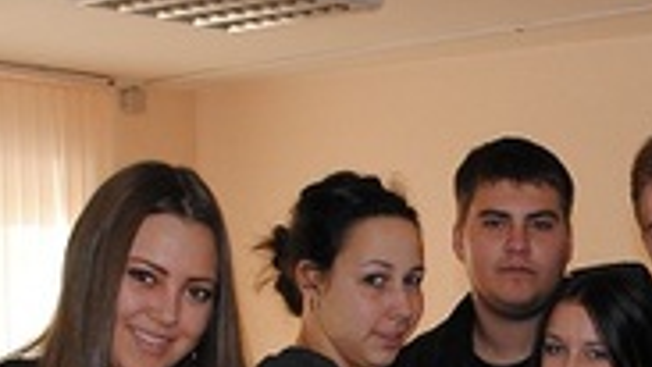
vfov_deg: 11.9
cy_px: 495
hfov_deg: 20.8
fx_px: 1712
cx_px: 666
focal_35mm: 99
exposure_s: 1/60
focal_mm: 18
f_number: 3.5
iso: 200
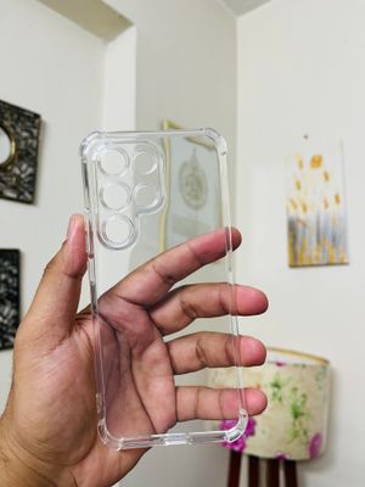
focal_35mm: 26
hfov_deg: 53.1
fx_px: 366
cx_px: 182
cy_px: 244
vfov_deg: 67.3
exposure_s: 1/50
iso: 80
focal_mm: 5.1
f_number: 1.6
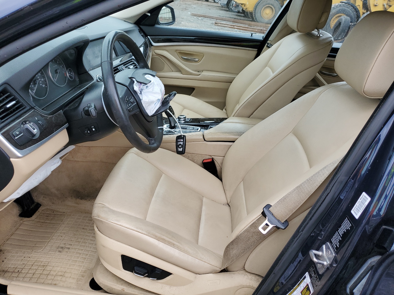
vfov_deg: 53.1
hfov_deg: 67.3
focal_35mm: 26
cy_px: 148
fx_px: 296
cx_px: 197
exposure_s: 1/244
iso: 50
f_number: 1.5
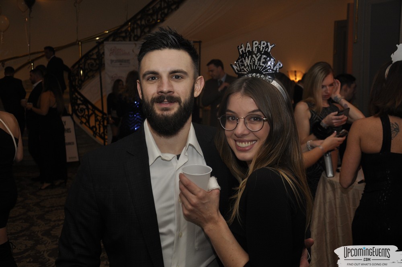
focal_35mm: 48
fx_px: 535
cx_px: 201
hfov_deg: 41.2
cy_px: 134
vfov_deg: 28.0
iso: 400
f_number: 5
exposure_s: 1/60
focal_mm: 32
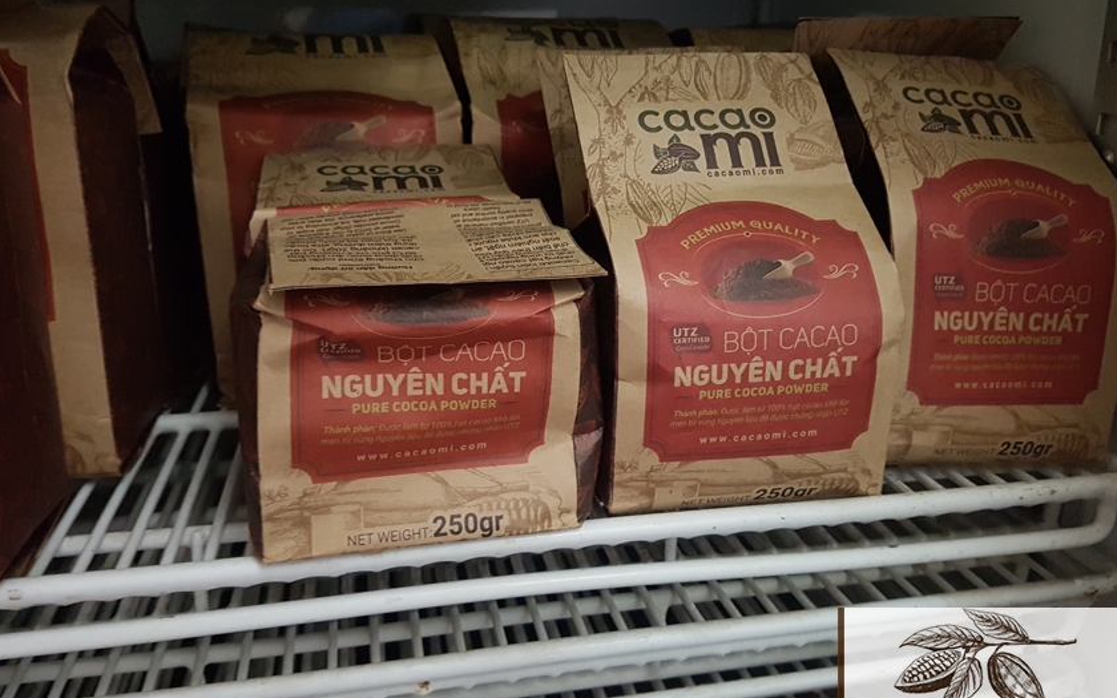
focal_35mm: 28
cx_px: 566
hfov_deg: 66.5
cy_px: 335
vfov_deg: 44.5
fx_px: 852
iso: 500
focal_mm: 4.2
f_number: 1.7
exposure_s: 1/10
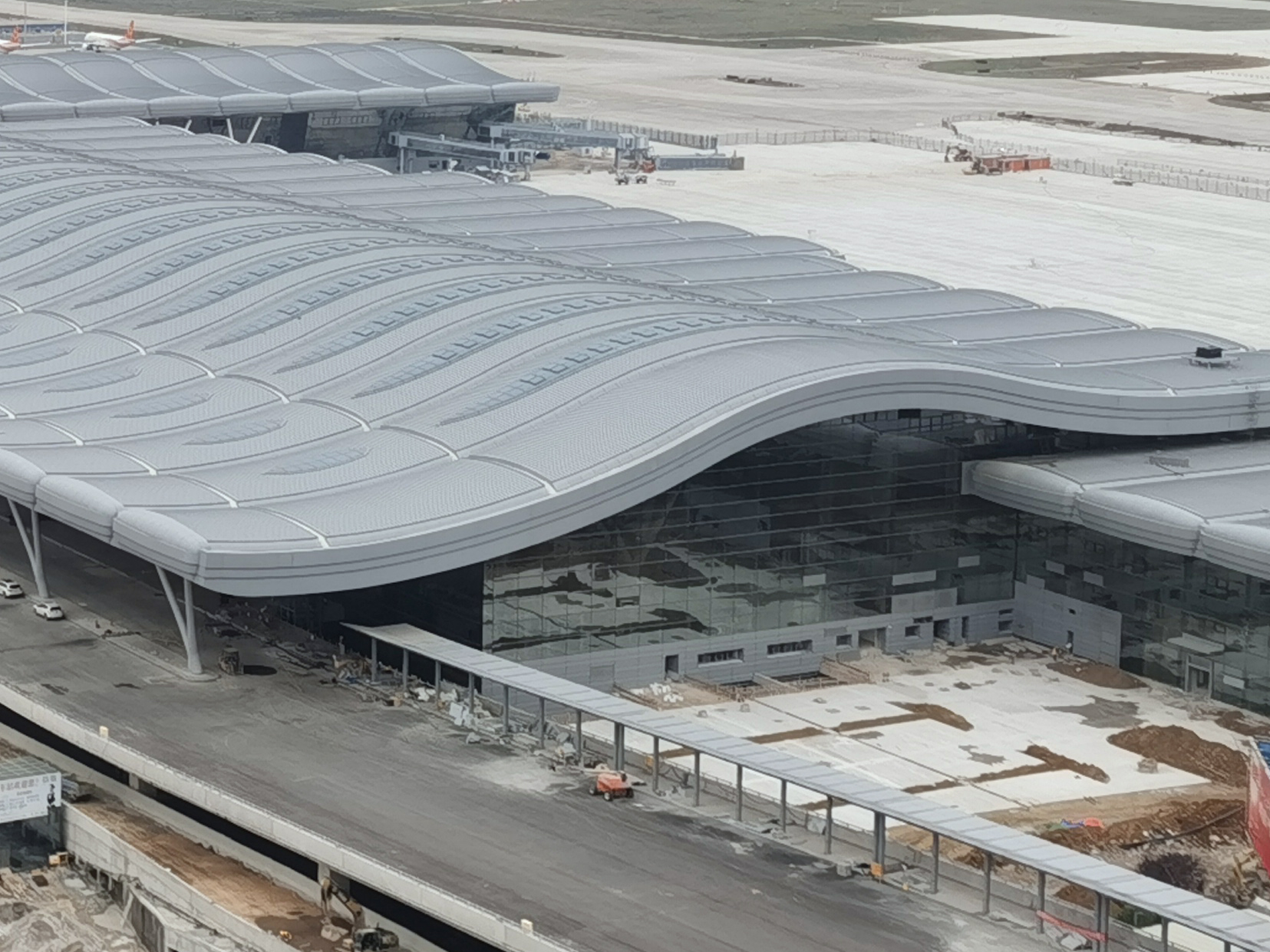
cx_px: 147
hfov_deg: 19.9
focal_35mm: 97
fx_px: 3559
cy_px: 269
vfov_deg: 15.2
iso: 50
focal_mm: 5.56
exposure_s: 1/1287
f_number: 1.6
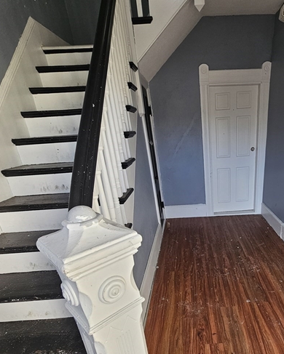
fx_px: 210
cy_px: 231
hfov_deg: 65.7
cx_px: 197
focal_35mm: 20
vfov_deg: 78.2
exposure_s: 1/207
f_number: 2.2
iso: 100
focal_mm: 2.2
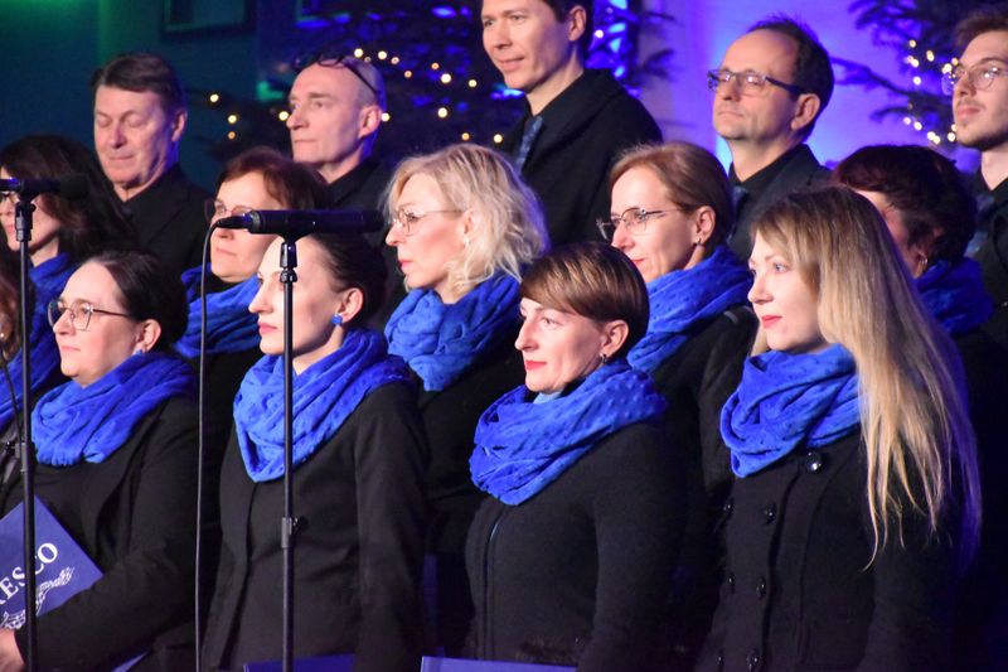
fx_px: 4409
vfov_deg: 8.7
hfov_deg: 13.0
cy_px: 336
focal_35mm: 158
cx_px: 504
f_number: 5.6
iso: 12800
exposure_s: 1/125
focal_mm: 105
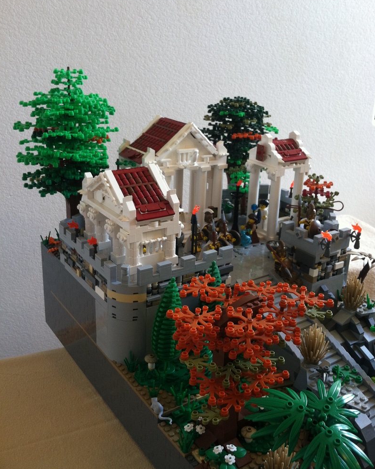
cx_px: 188
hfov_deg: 40.1
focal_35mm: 37
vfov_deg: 49.0
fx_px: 513
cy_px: 217
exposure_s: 1/15
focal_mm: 3.85
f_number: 2.8
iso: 80
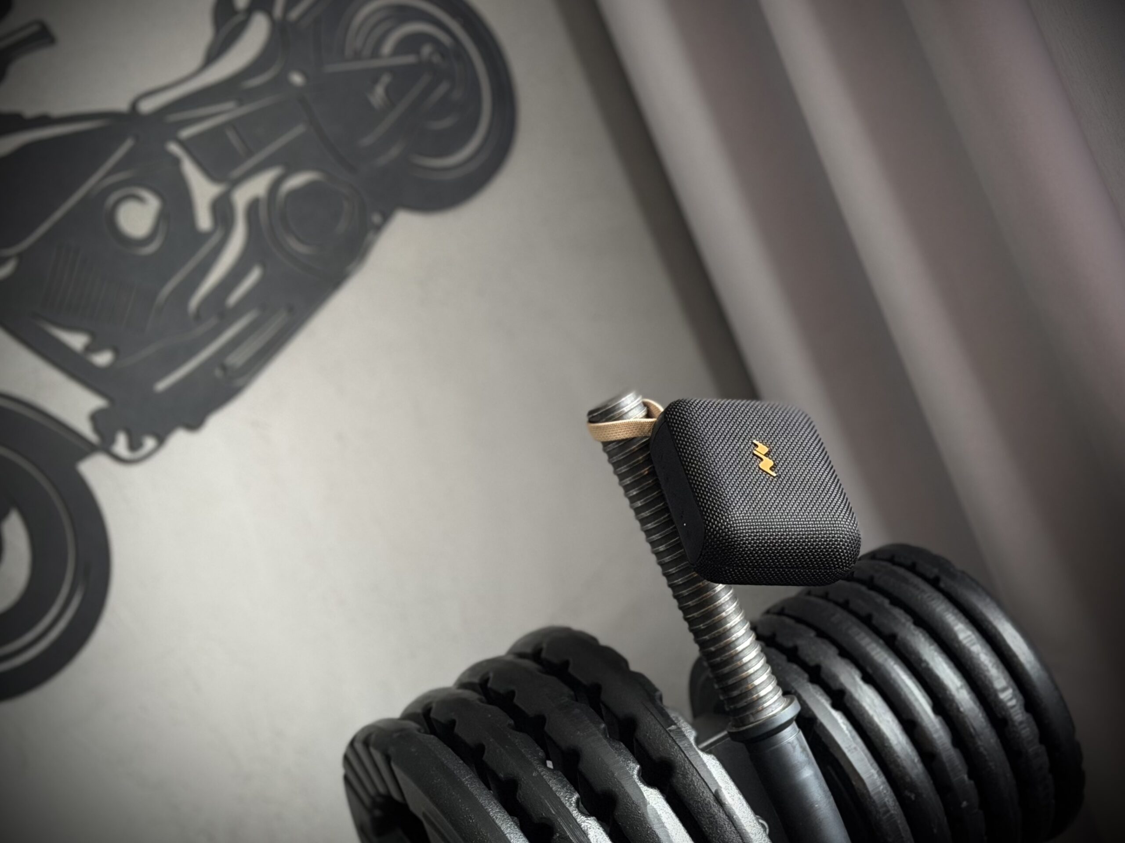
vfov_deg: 30.3
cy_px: 422
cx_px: 562
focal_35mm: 48
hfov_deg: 39.7
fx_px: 1560
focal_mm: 6.76
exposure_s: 1/53
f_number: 1.78
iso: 250
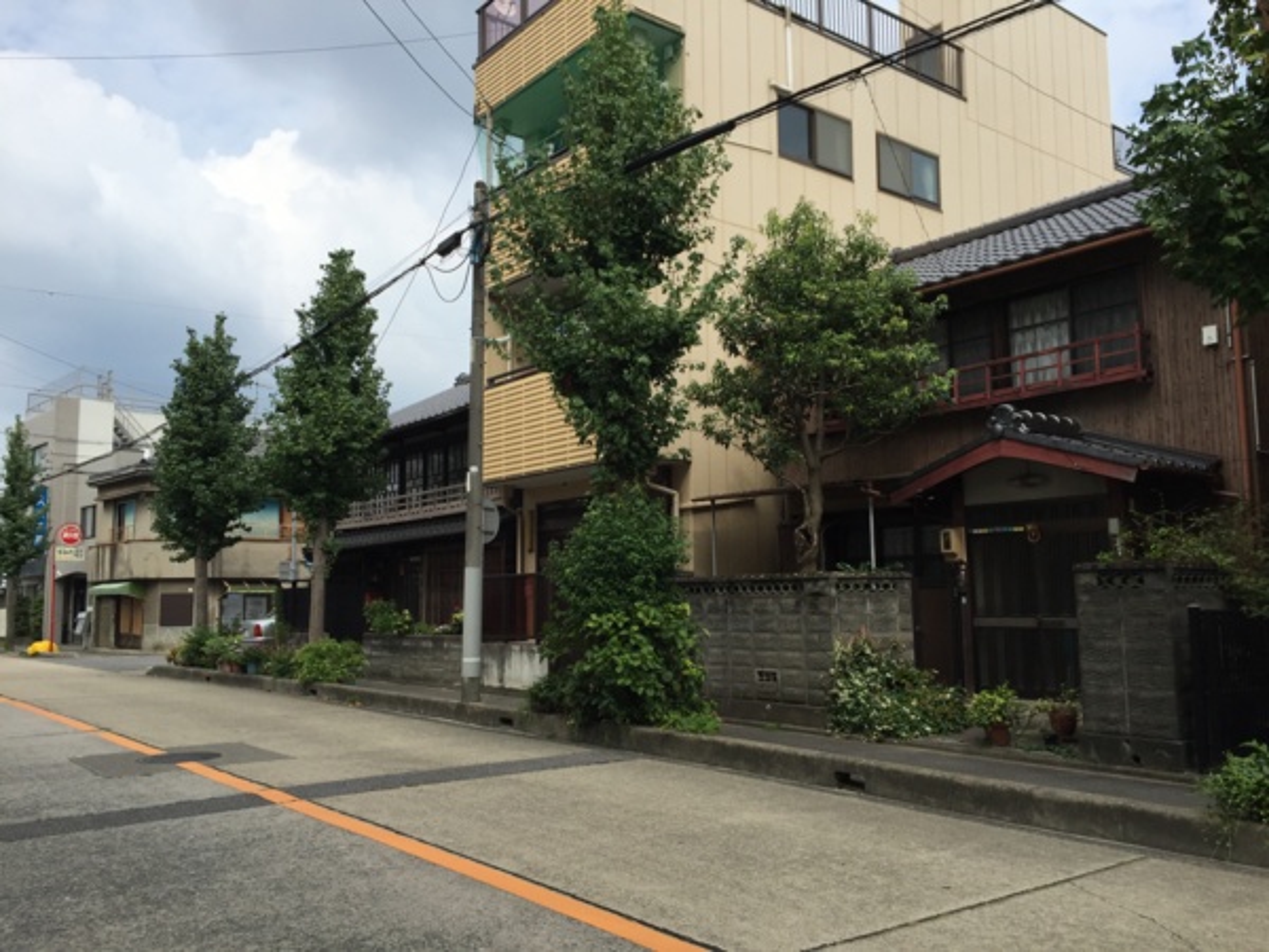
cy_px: 476
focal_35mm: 29
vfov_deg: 48.2
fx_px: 1063
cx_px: 634
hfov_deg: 61.7
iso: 32
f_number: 2.2
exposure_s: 1/1522
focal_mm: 4.15
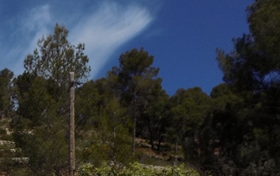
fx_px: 588
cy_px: 169
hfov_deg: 25.5
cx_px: 1
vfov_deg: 16.7
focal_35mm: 77
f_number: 9.9
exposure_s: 1/320
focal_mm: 4
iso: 80
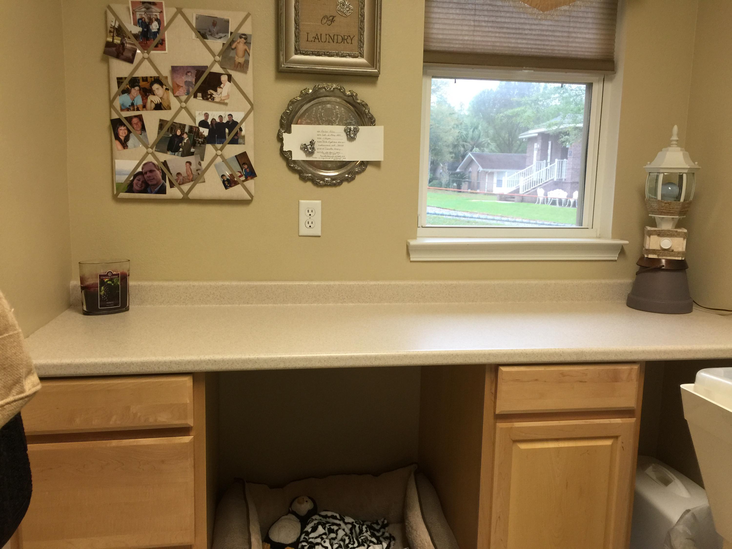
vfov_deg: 48.2
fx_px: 613
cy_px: 274
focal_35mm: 29
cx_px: 366
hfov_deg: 61.7
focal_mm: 4.15
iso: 50
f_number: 2.2
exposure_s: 1/30
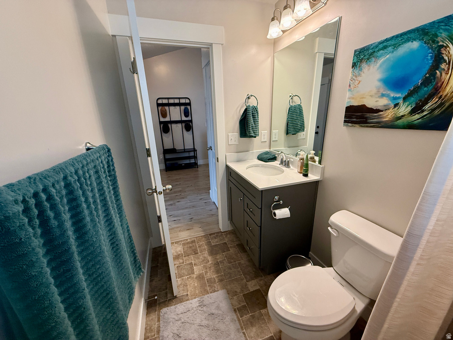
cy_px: 170
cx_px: 226
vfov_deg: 85.7
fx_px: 183
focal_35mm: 14
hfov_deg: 102.1
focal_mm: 2.22
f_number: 2.2
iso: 250
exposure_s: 1/120
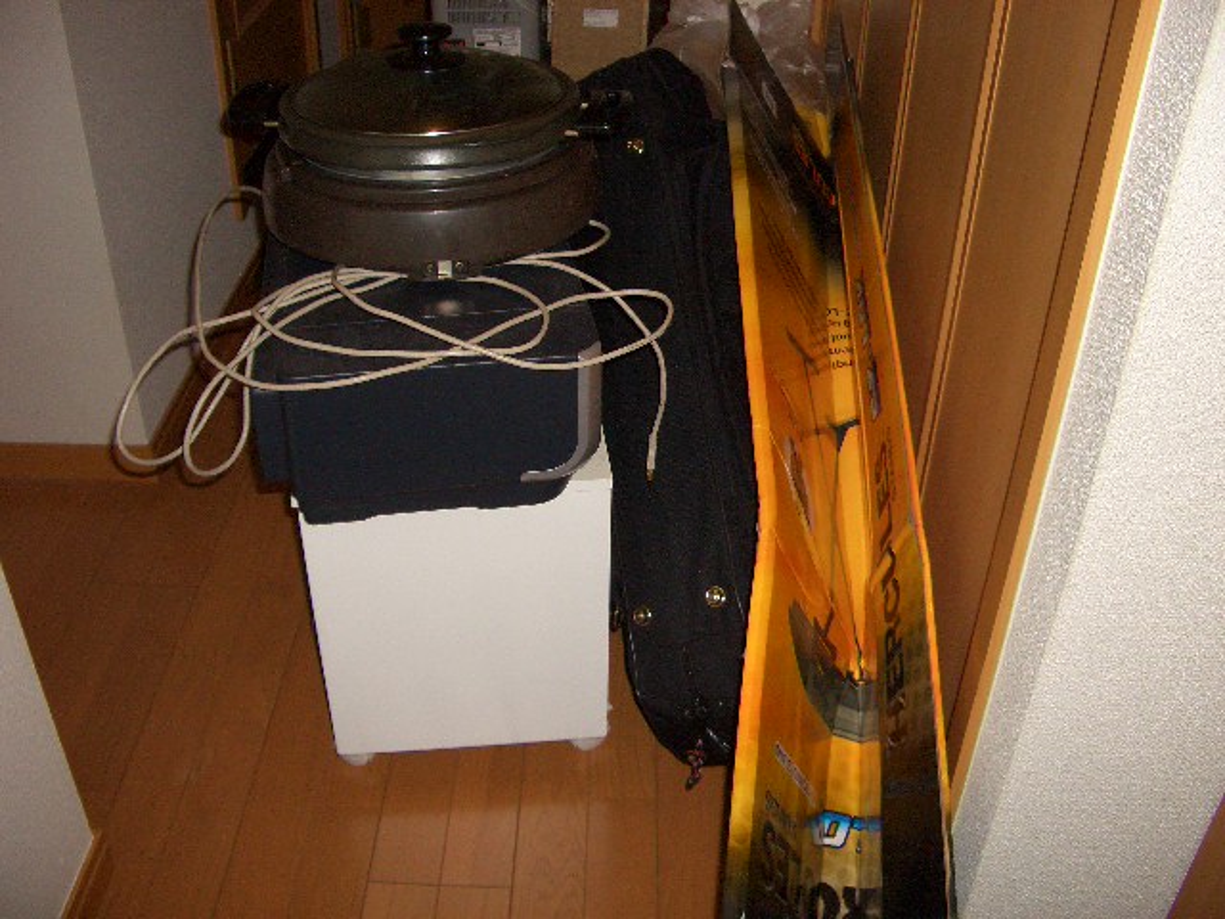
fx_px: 1239
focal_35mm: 35
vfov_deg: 40.7
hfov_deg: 52.6
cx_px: 612
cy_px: 460
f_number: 2.6
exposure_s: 1/60
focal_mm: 5.8
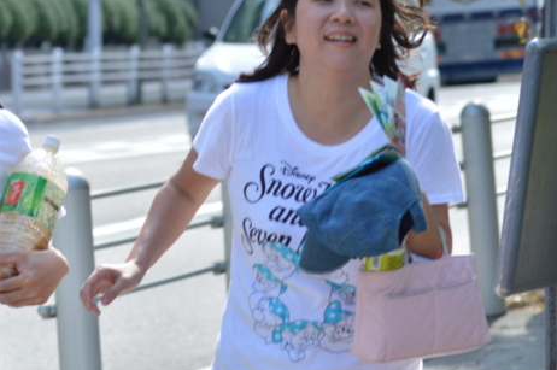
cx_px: 115
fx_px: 4096
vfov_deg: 5.2
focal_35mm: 265
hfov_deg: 7.8
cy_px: 164
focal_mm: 102
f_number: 5.6
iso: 320
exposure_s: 1/500
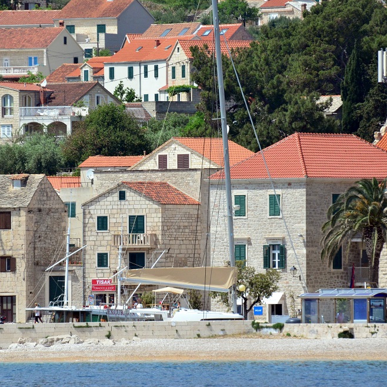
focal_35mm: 579
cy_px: 193
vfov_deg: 3.0
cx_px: 186
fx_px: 7323
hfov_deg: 3.0
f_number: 6.3
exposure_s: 1/8000
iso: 1600
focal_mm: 300
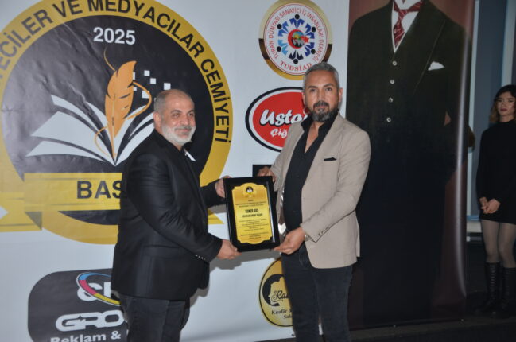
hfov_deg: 17.1
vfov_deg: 11.4
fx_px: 1717
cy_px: 171
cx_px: 258
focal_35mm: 120
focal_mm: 80
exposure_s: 1/60
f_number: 5.3
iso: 250
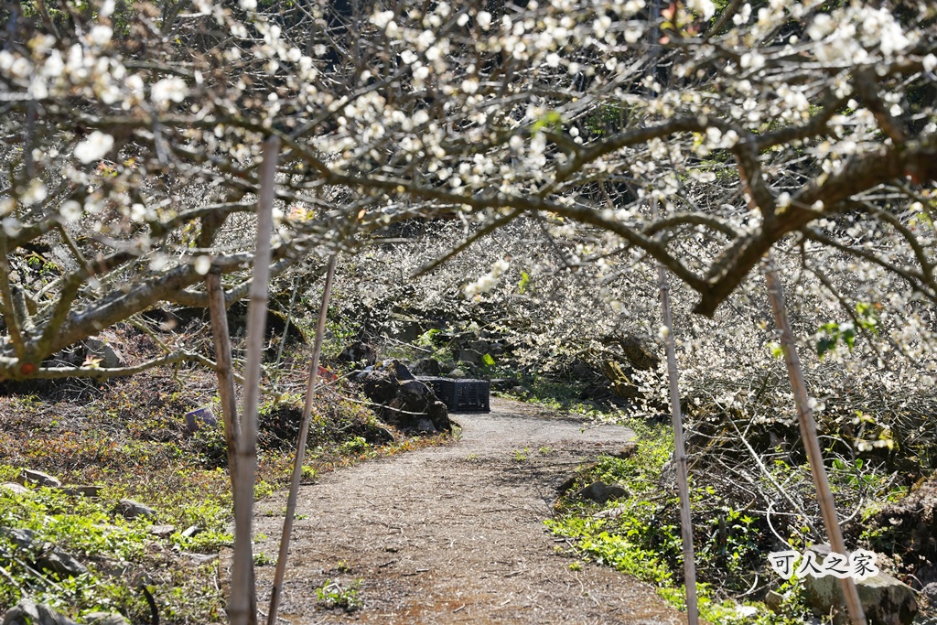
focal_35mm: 62
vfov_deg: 21.9
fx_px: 1614
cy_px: 312
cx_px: 468
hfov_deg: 32.4
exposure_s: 1/2500
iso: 640
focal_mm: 62
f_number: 4.5
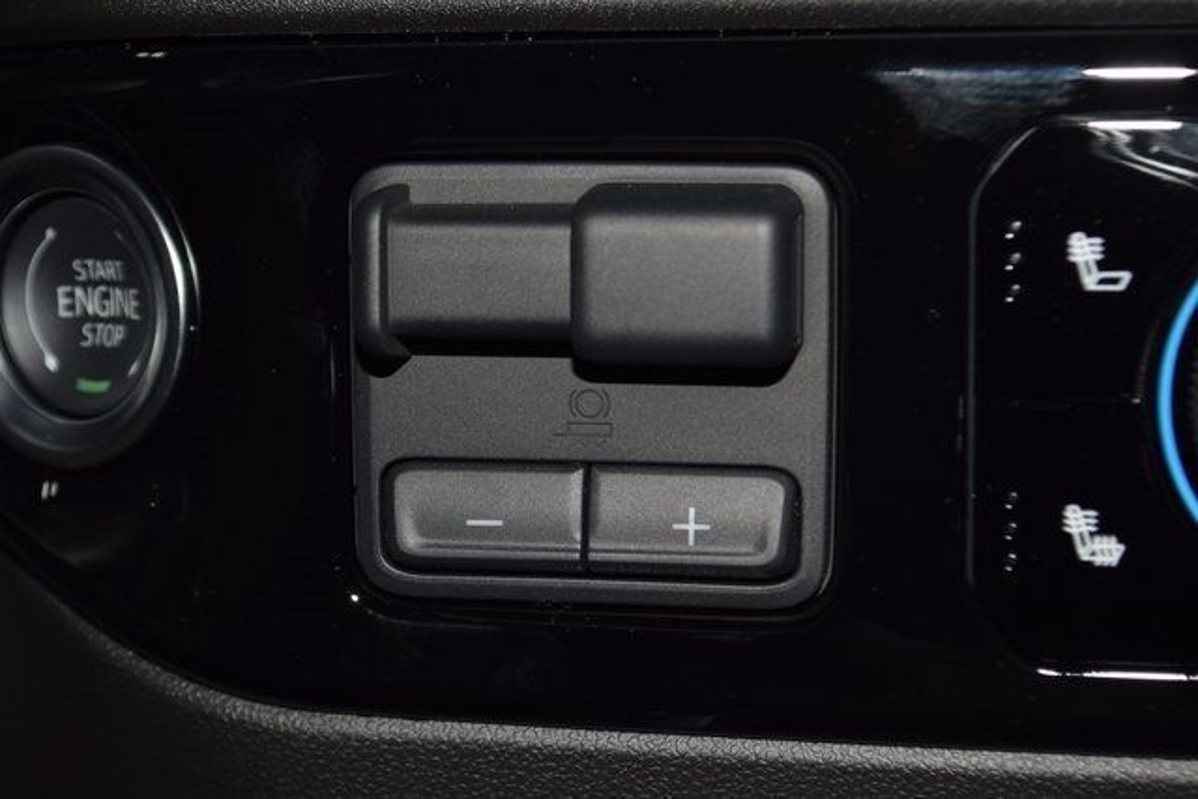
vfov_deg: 16.6
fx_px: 2746
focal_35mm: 82
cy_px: 400
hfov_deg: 24.6
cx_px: 599
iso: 100
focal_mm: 55
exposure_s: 1/60
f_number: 8
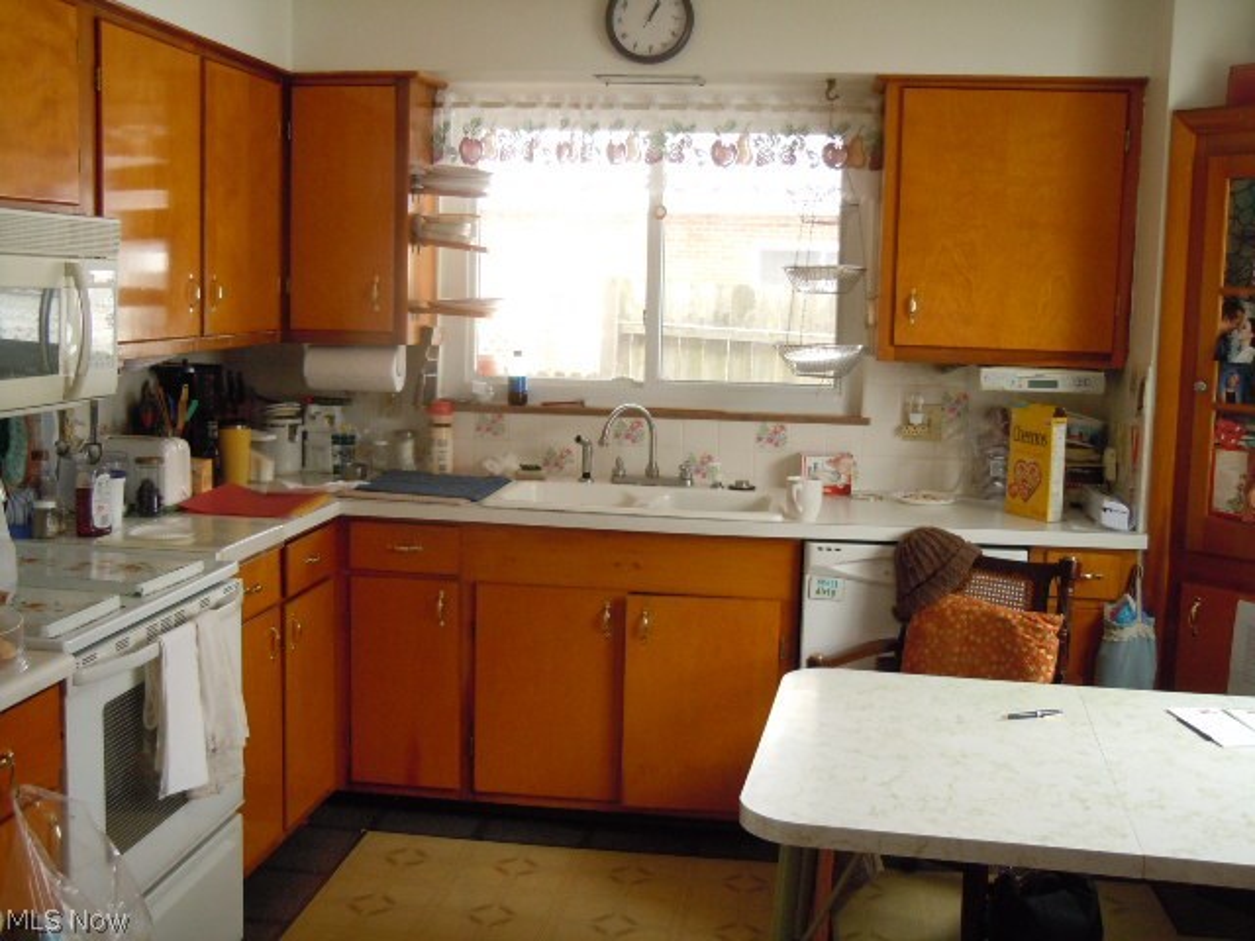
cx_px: 628
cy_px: 470
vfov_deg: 36.8
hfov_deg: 47.9
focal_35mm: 39
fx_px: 1414
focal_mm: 7.1
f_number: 3.7
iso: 400
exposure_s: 1/40
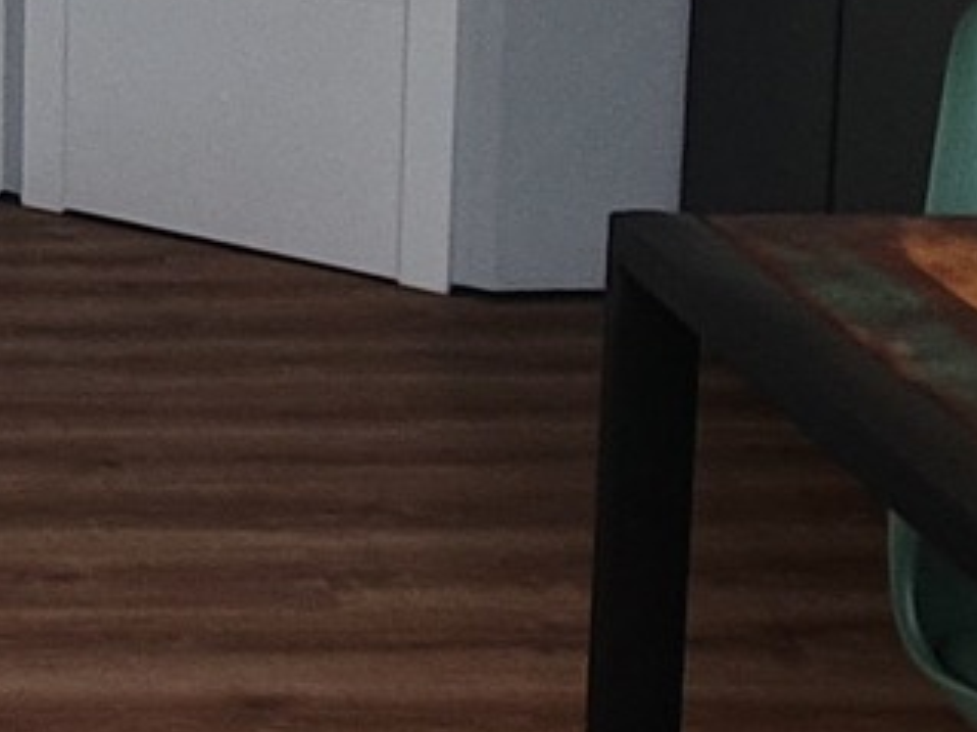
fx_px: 2878
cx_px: -263
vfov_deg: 14.0
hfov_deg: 18.1
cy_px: -164
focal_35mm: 102
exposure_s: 1/50
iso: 50
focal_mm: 1.8
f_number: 2.2
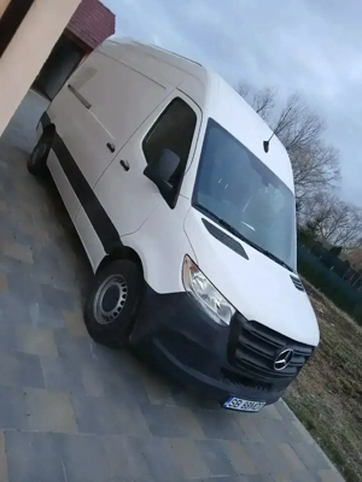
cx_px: 181
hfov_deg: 53.1
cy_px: 241
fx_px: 363
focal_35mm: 26
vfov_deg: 67.3
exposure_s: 1/50.3
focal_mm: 3.98
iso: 160
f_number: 1.8
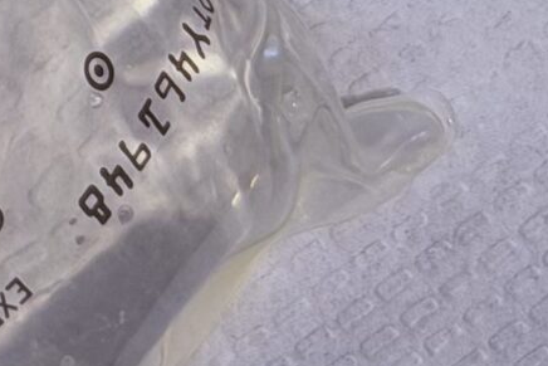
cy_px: -834
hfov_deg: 6.8
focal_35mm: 293
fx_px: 4461
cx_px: -534
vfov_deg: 4.5
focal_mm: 6.76
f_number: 1.78
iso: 64
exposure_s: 1/60
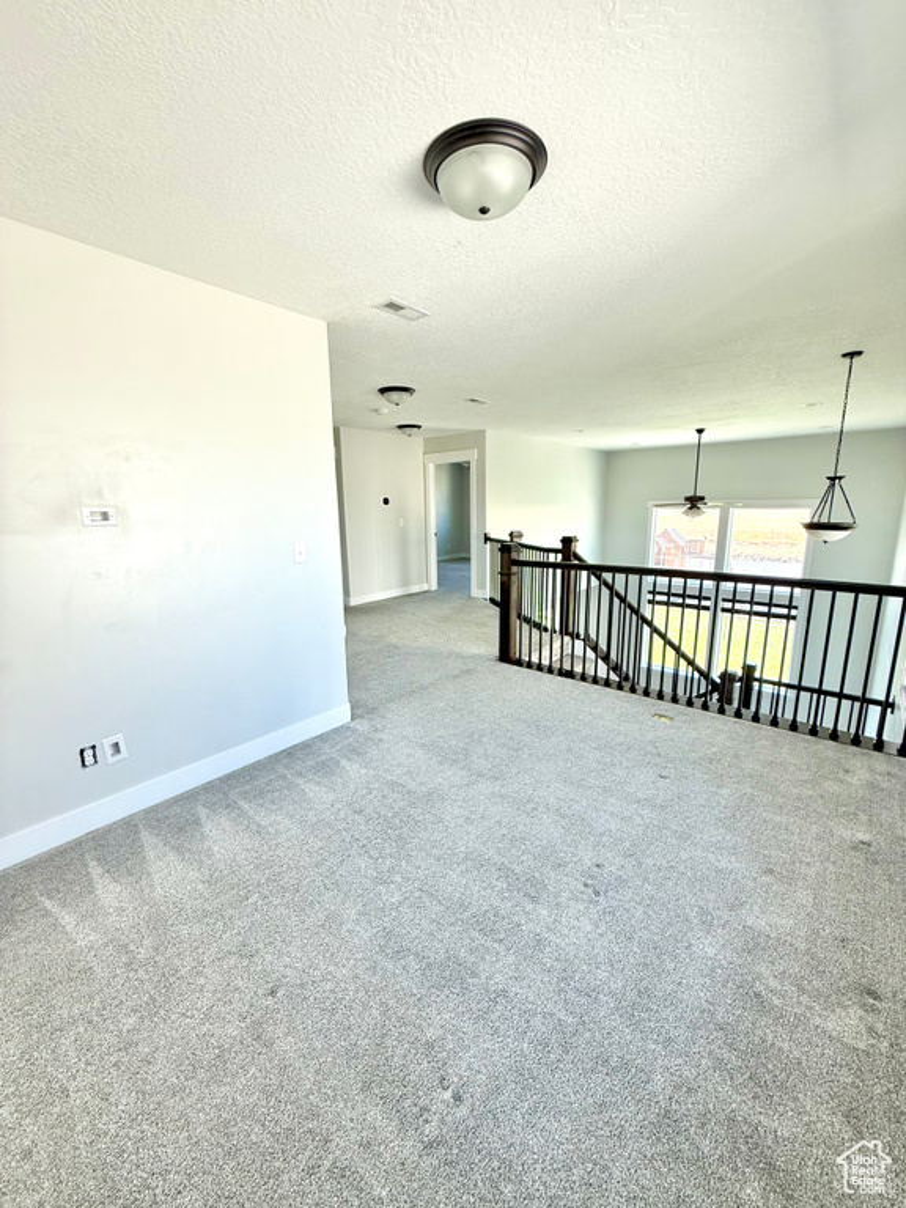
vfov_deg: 102.1
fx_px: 489
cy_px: 604
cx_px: 453
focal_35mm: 14
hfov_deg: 85.7
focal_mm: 2.22
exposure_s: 1/99
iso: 64
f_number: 2.2
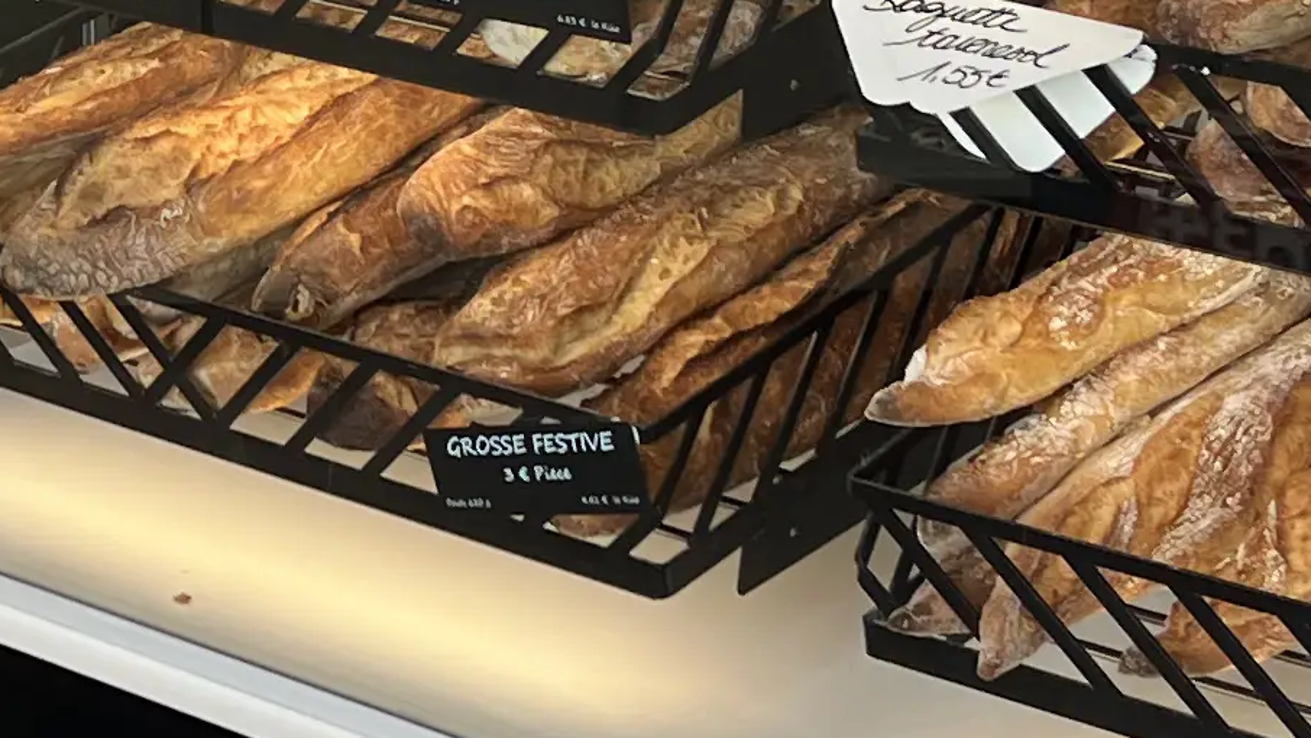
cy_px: -36
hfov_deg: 16.8
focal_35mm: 126
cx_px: 124
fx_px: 4381
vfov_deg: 9.5
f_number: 1.5
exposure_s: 1/195
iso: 40
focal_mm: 5.7
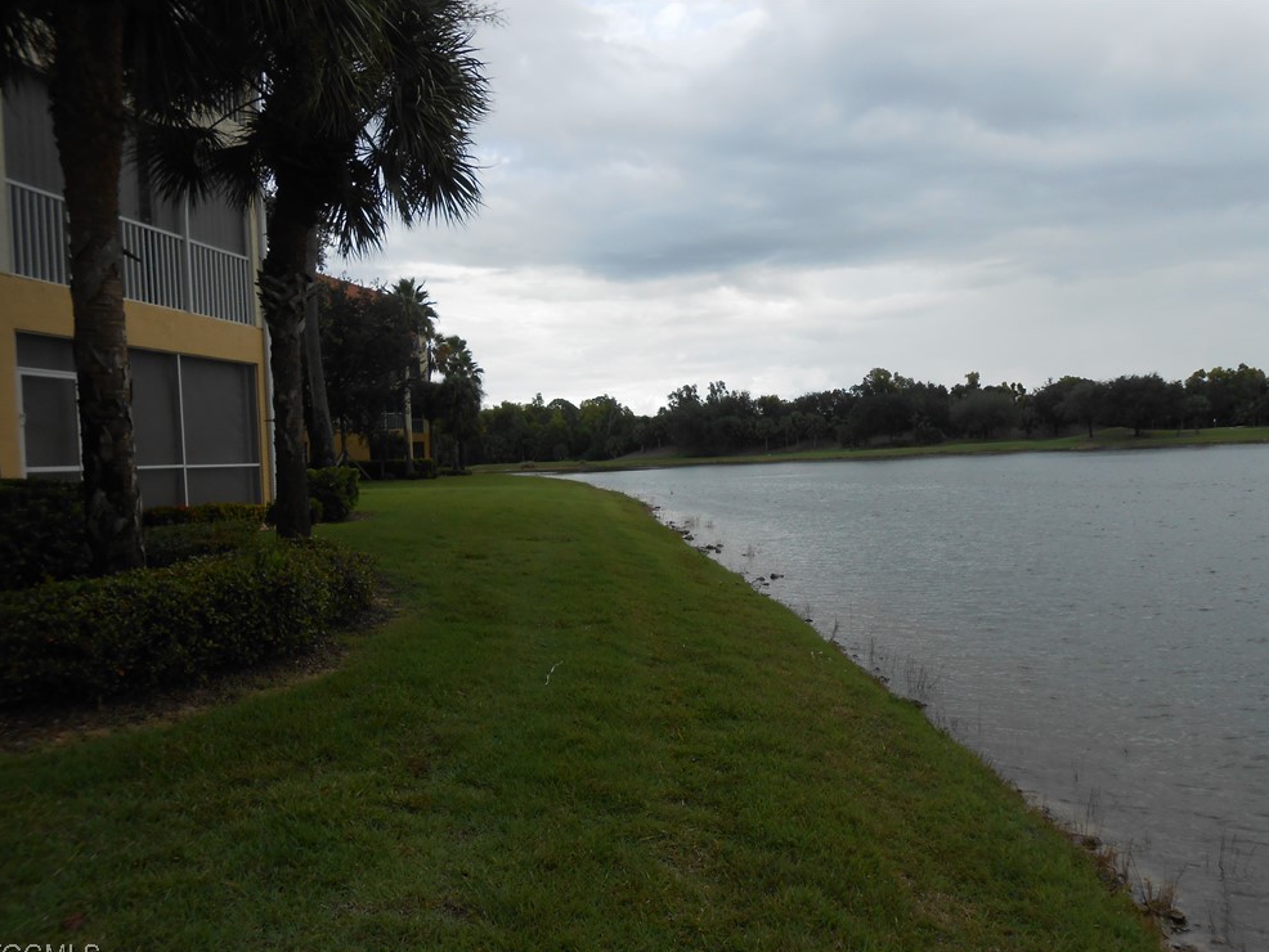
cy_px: 490
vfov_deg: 51.4
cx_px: 637
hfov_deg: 65.3
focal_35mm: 27
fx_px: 990
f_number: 3.5
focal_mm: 4.6
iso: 80
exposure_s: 1/640
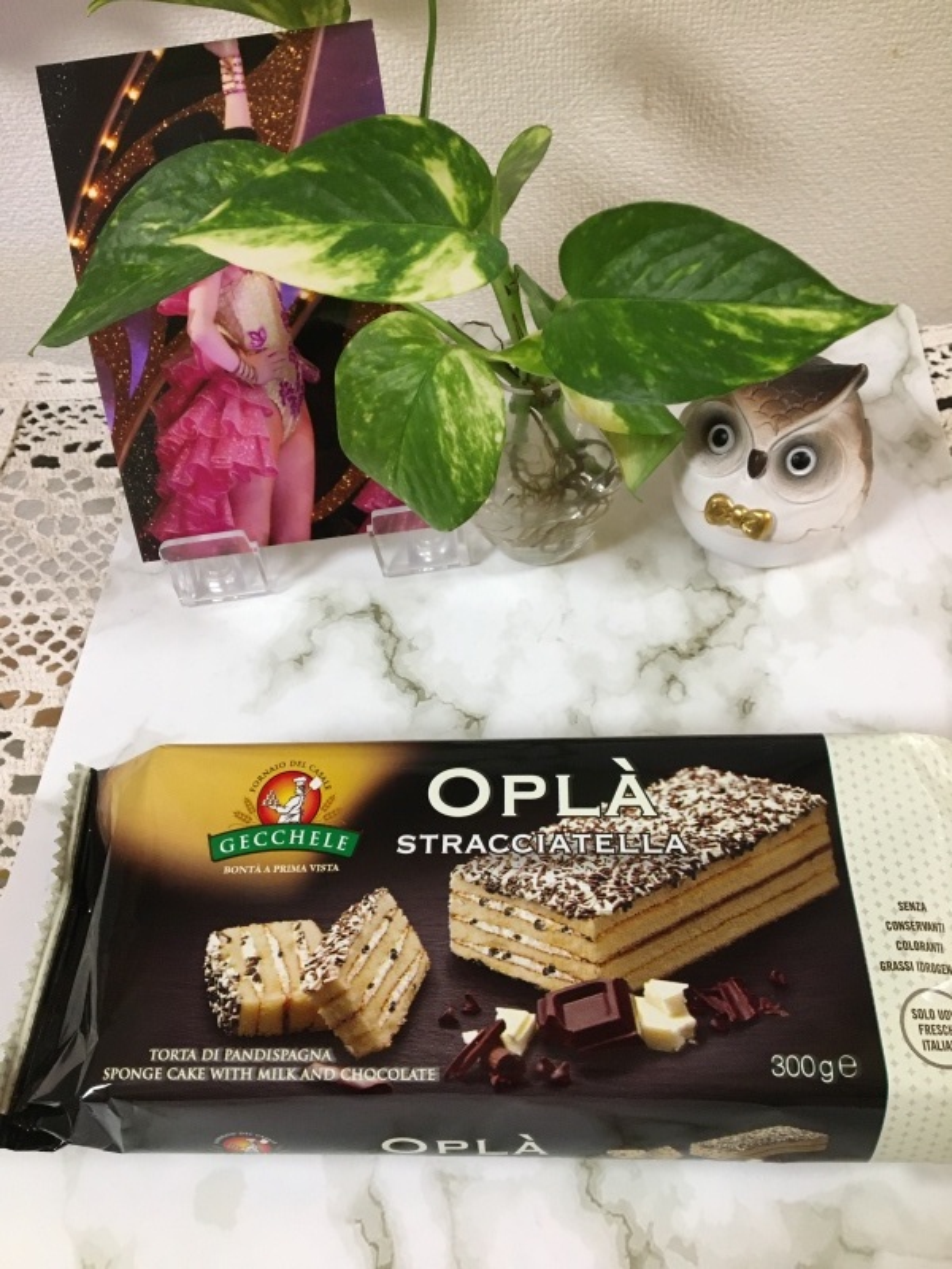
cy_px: 634
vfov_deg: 61.7
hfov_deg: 48.2
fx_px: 1063
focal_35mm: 29
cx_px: 476
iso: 160
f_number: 2.2
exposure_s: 1/30
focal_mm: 4.15
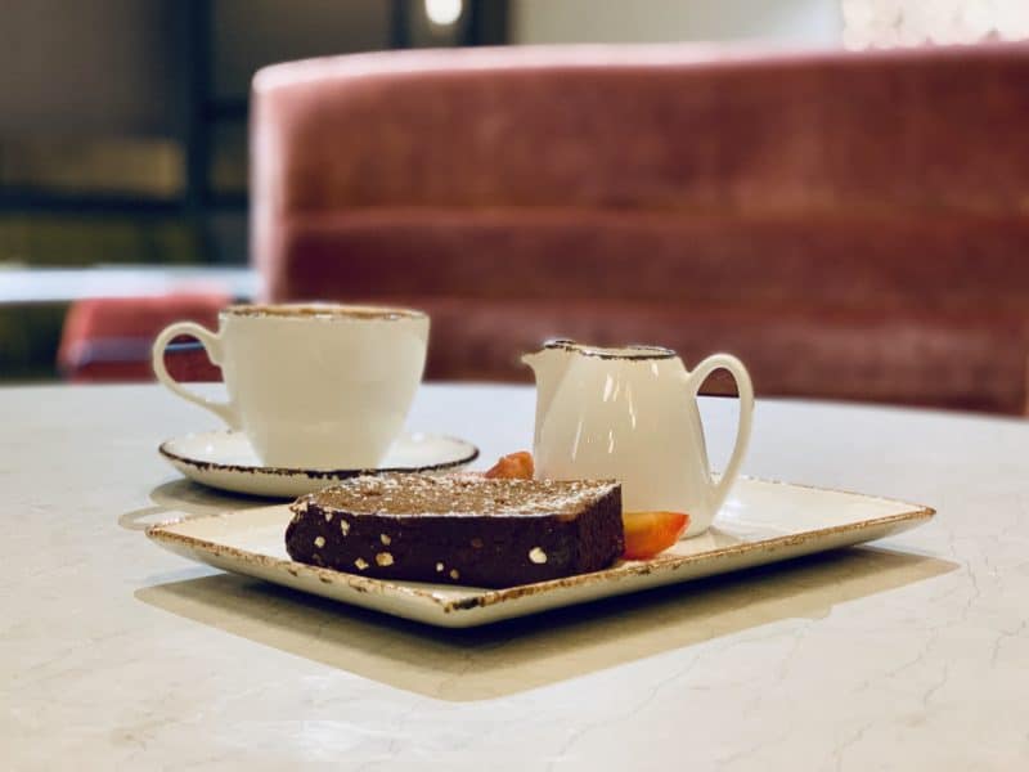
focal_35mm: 52
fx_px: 1546
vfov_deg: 28.0
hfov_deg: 36.8
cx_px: 514
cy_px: 386
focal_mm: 6
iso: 500
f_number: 2.4
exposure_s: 1/25
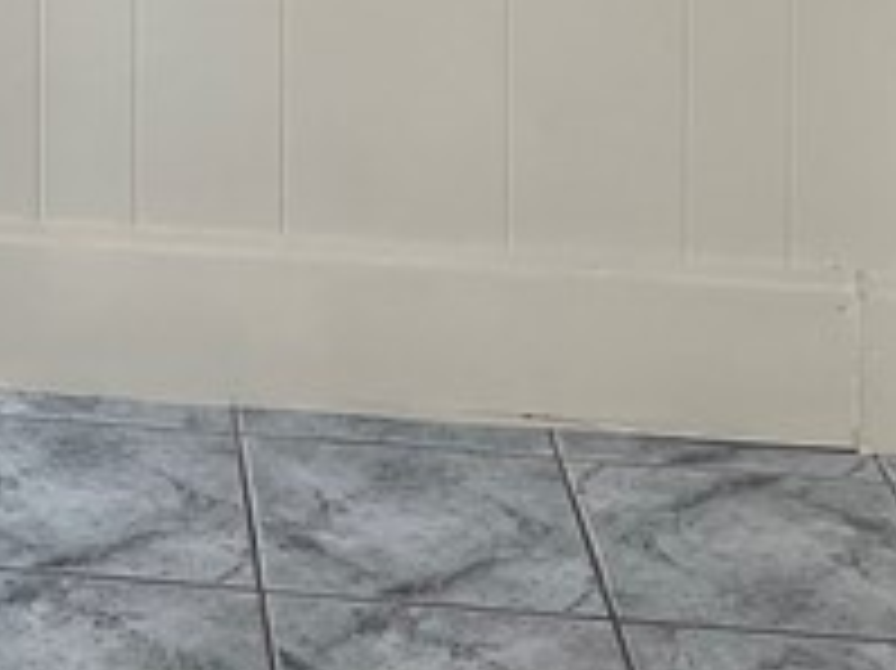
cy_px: -1025
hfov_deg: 13.5
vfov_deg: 9.6
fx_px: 3466
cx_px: -590
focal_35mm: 134
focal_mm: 5.1
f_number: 1.6
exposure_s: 1/122
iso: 64
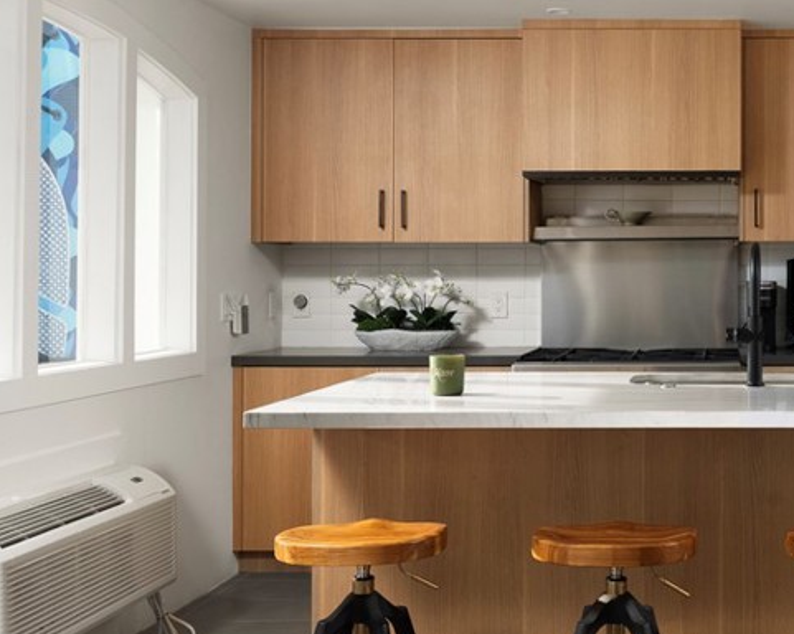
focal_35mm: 52
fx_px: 1221
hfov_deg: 33.8
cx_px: 738
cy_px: 298
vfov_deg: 29.1
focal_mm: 26
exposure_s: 1/125
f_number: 10
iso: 640
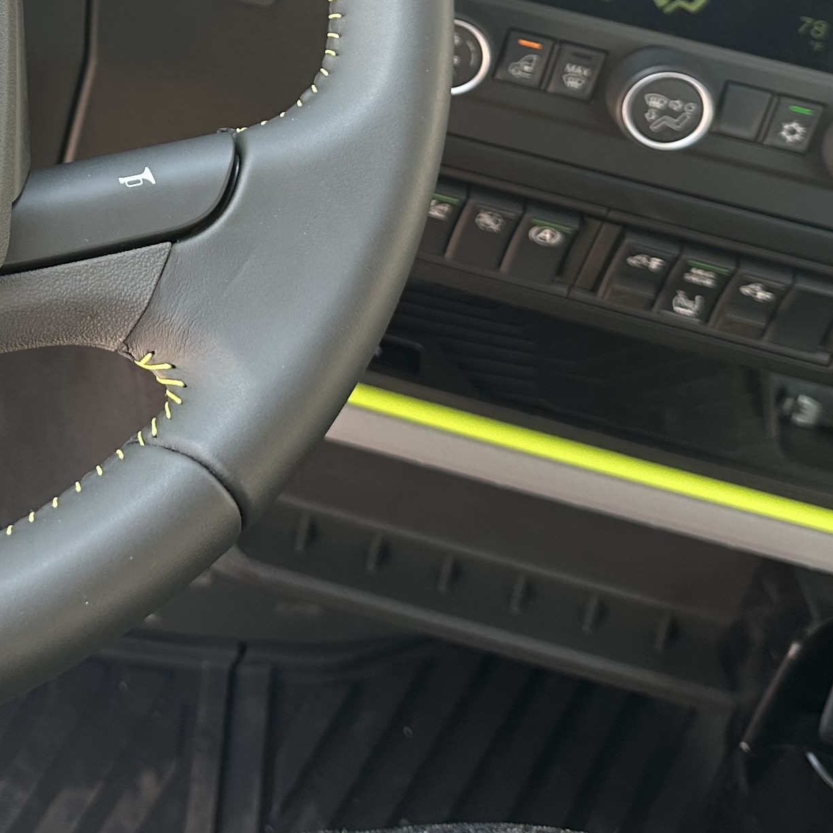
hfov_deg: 23.4
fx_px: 1906
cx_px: -44
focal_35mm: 70
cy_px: -109
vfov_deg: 23.0
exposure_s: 1/177
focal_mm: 6.86
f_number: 1.78
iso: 64
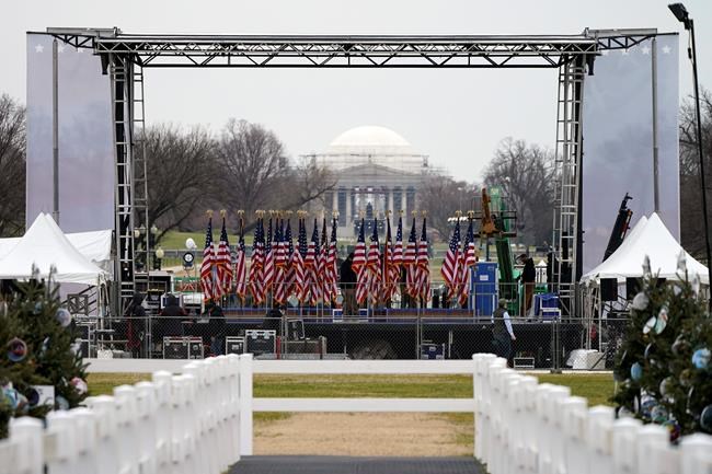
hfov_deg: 7.9
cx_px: 356
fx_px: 5180
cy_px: 237
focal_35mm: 262
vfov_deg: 5.2
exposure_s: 1/800
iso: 1000
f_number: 5.6
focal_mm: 262
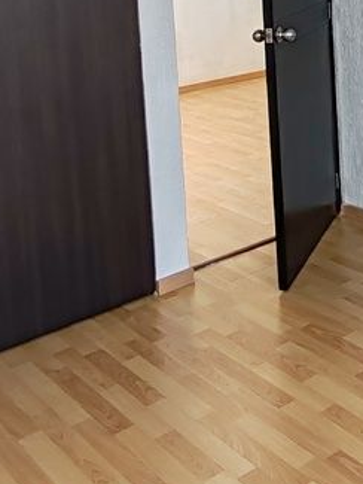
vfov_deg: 30.1
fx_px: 824
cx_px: 440
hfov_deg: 22.7
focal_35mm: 59
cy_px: -16
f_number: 2.2
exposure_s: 1/100
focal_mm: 1.96
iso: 50
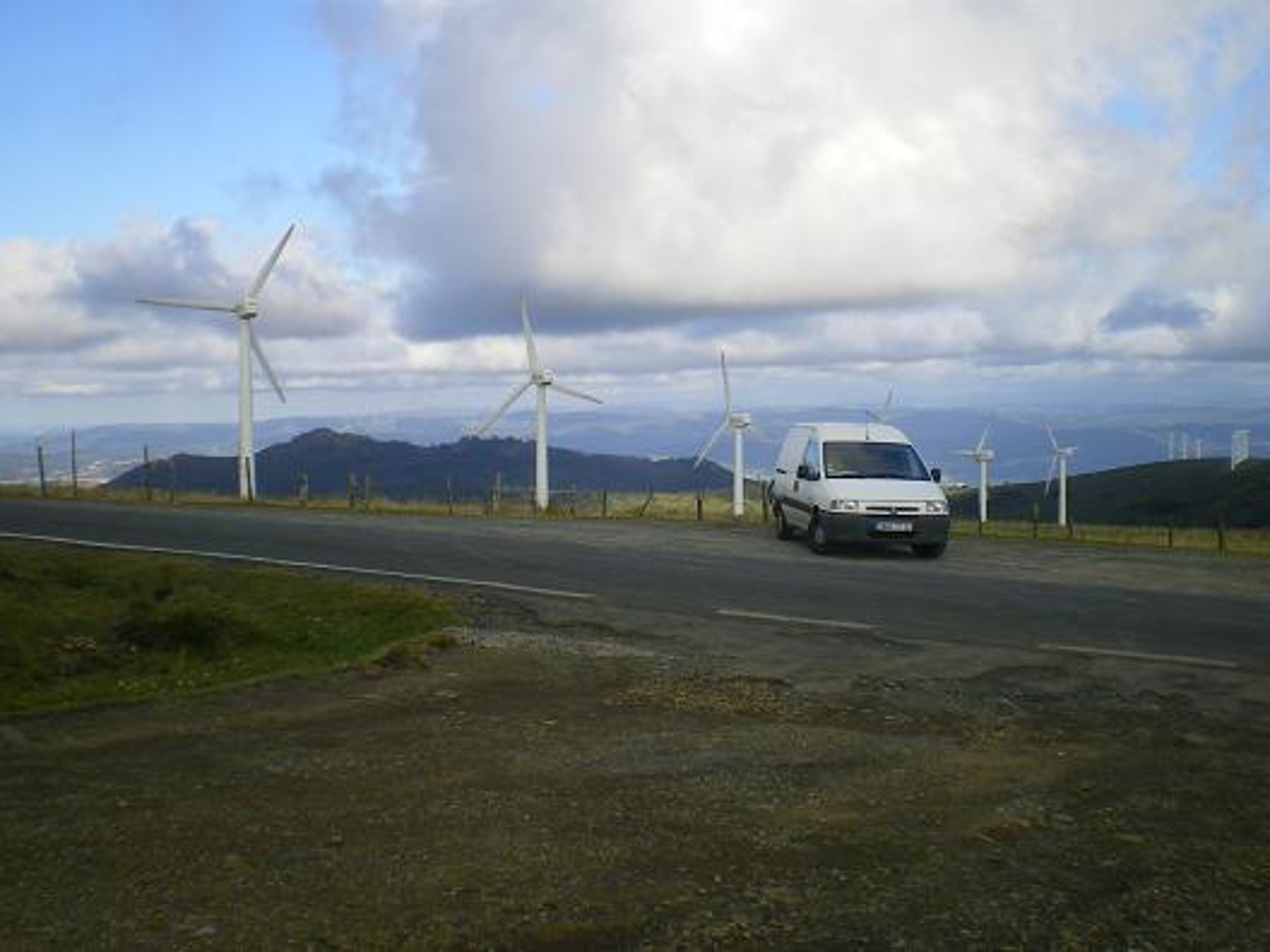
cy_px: 476
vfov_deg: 37.7
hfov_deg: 49.0
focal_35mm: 38
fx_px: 1394
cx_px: 635
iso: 64
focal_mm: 6.3
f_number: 4.6
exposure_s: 1/250
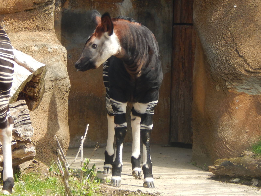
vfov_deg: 5.3
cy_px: 98
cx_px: 130
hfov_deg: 7.0
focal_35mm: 282
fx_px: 2126
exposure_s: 1/160
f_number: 5.7
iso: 125
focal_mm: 50.1
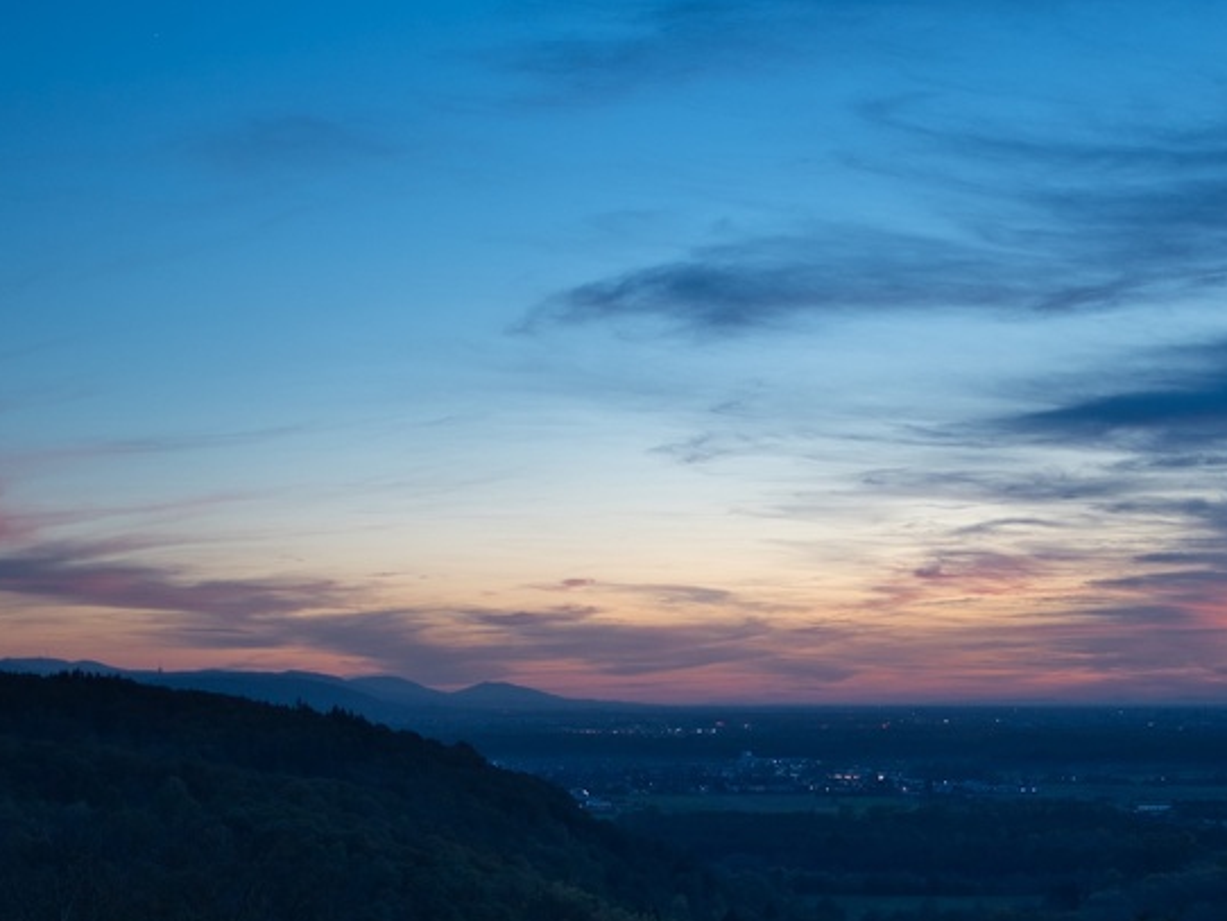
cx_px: 772
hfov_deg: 26.6
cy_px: 556
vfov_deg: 20.2
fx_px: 2589
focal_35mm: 73
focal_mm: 35
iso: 320
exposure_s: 1/160
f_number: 1.8
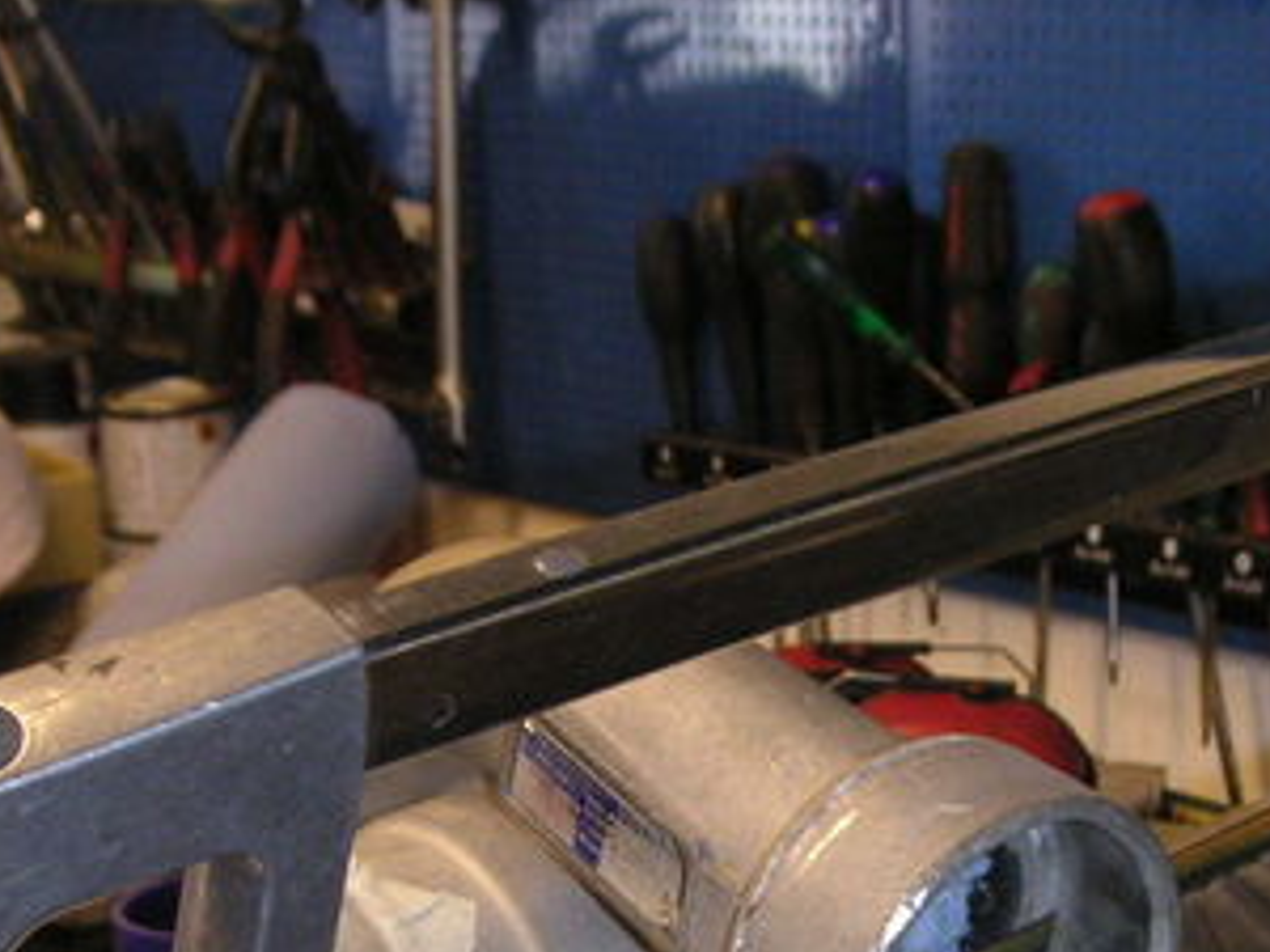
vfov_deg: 17.7
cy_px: 965
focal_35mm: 81
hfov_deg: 24.0
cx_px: 838
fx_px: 2972
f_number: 2.8
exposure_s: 1/45
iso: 160
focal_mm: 6
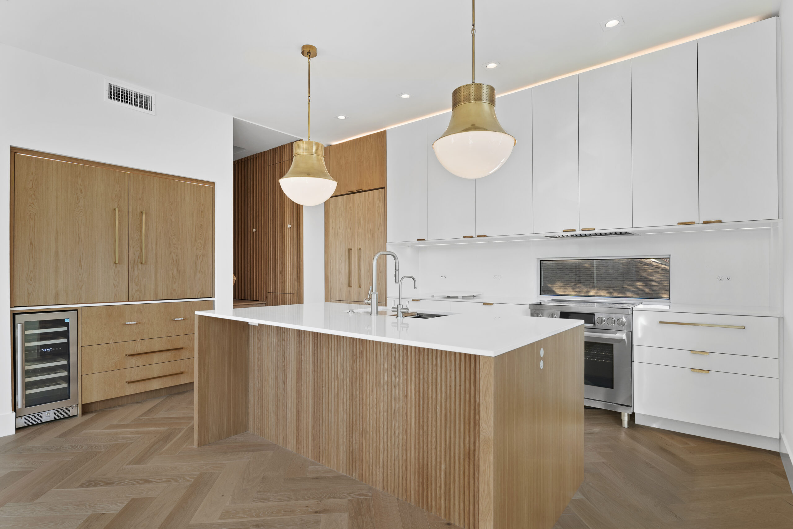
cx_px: 396
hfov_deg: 89.7
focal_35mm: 18
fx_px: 399
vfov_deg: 67.1
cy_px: 264
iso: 160
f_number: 8
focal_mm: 18.1
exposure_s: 1/13
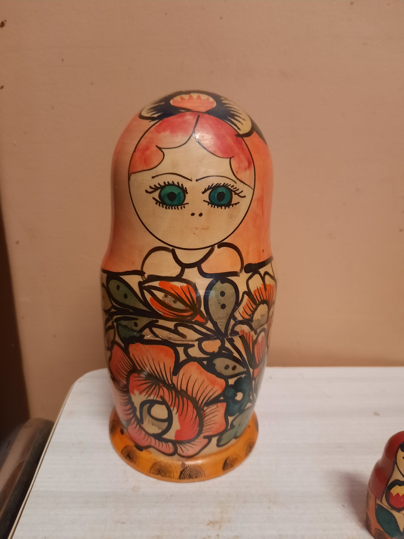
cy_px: 270
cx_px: 202
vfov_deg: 69.4
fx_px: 389
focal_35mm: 25
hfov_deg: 54.9
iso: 250
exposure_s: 1/33
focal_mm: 4.6
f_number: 2
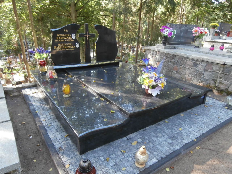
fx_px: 161
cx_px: 116
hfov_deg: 71.6
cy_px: 87
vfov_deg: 56.8
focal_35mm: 24
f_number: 3
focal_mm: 4.2
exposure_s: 1/30
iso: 160
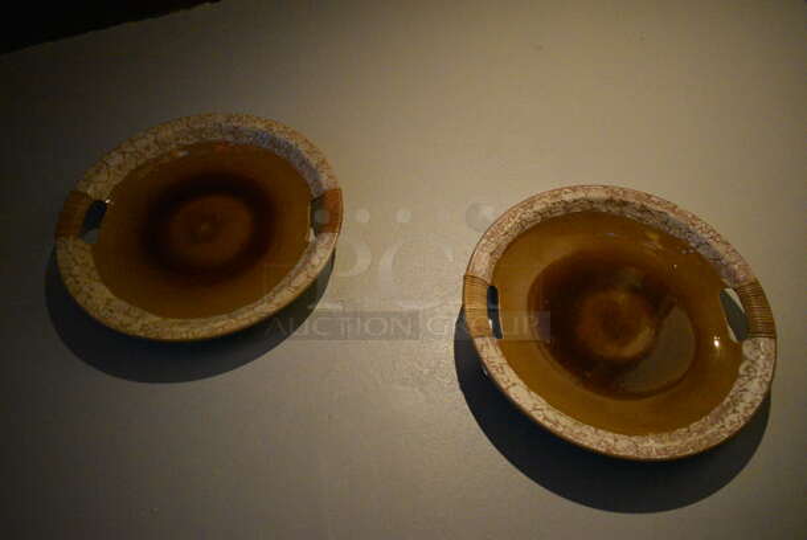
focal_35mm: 27
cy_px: 270
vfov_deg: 48.0
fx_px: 606
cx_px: 404
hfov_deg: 67.3
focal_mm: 18
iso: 7200
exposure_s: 1/125
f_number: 3.5
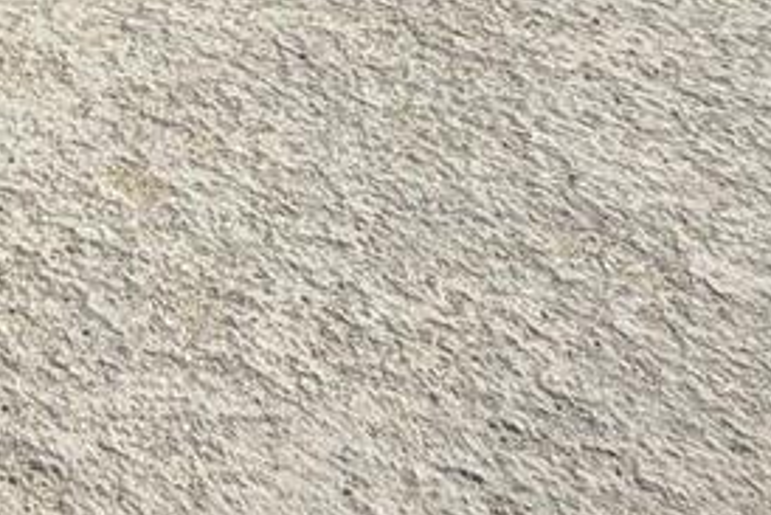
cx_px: -326
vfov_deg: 11.8
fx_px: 1821
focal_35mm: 85
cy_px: -847
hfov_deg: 20.9
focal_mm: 2.22
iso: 20
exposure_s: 1/1497
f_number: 2.2
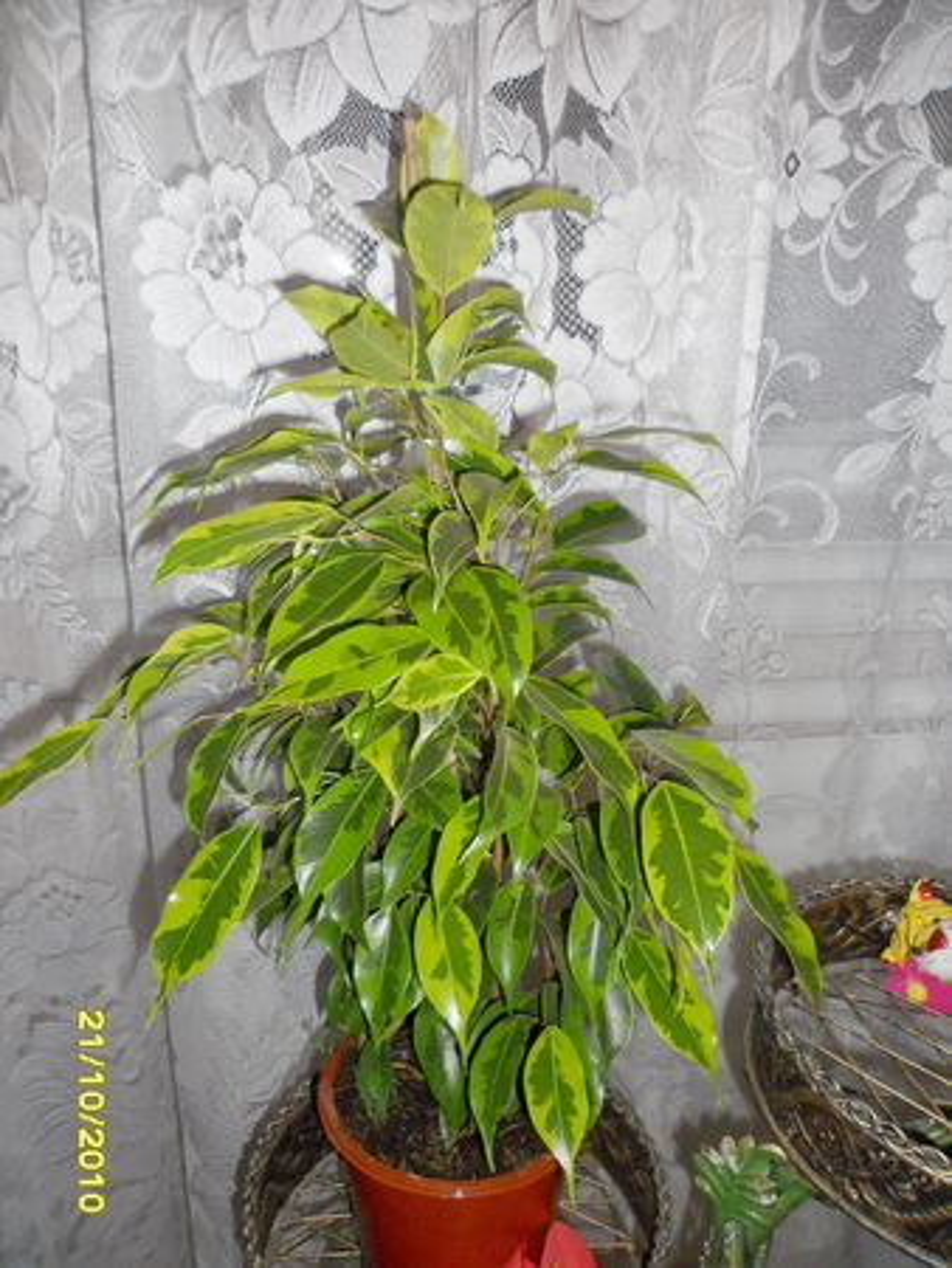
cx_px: 476
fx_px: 989
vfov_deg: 65.3
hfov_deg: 51.4
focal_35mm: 27
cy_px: 634
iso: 200
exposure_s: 1/45
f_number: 3.5
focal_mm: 4.9
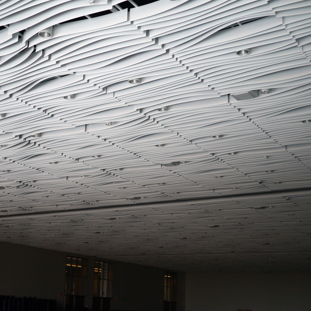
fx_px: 529
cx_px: 112
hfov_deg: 32.6
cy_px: 160
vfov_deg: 32.8
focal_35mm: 52
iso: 400
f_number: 1.8
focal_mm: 20
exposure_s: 1/1000
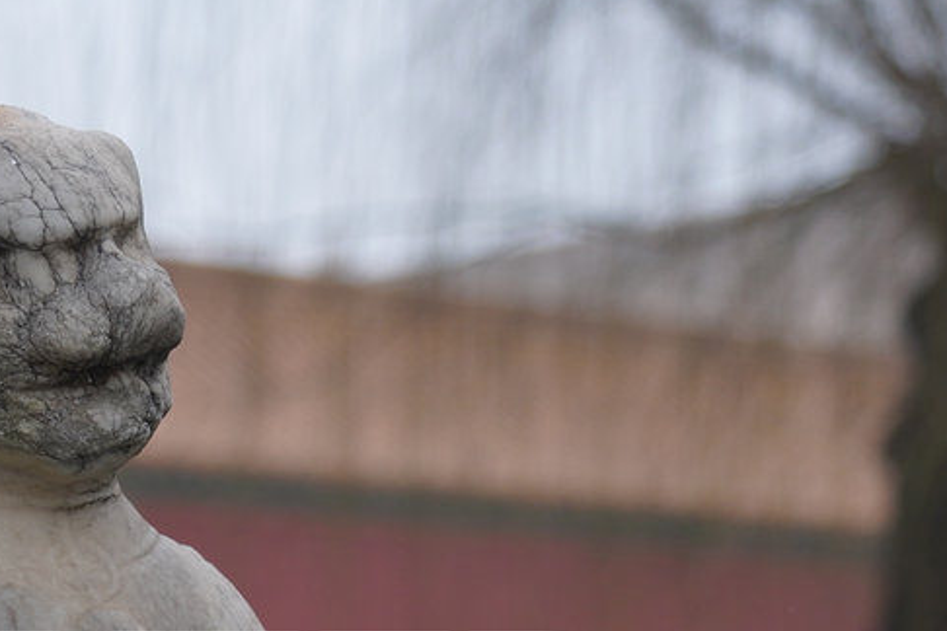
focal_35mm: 168
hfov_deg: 12.2
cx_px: 316
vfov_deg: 8.1
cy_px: 766
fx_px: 4419
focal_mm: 51
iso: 640
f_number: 4
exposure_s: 1/800
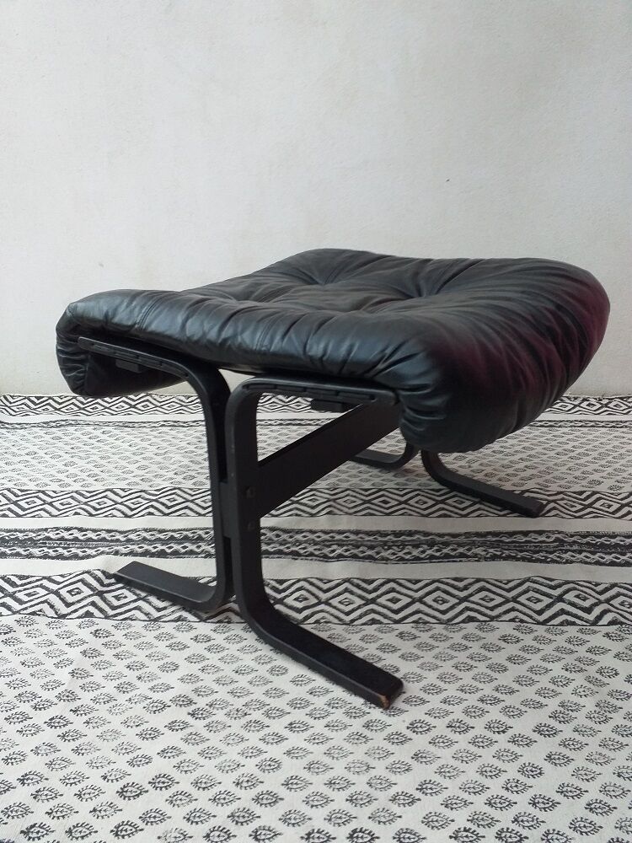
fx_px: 633
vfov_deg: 67.3
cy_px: 422
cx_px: 316
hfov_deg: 53.1
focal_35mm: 26
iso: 125
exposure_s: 1/50
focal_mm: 3.6
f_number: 1.9
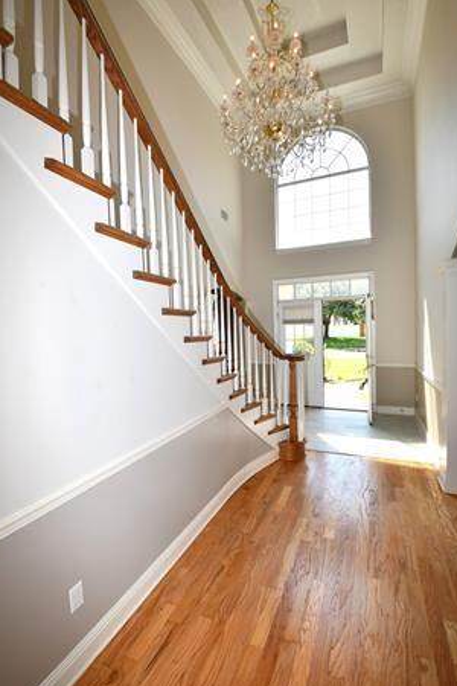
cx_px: 232
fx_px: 305
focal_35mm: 16
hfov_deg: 73.7
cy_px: 340
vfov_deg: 96.7
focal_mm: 10
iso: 140
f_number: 5.6
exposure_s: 1/125
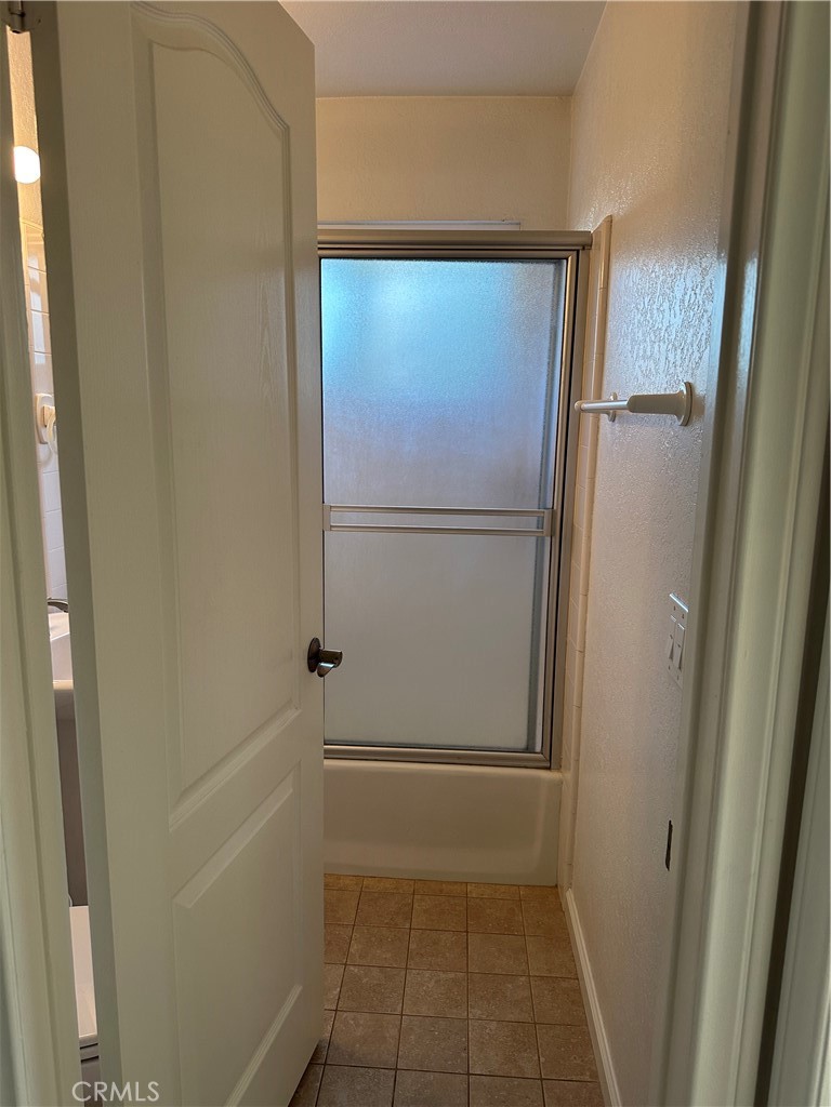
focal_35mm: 24
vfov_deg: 71.6
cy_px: 554
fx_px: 768
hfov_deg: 56.8
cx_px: 416
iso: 160
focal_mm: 6.86
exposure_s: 1/120
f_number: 1.78
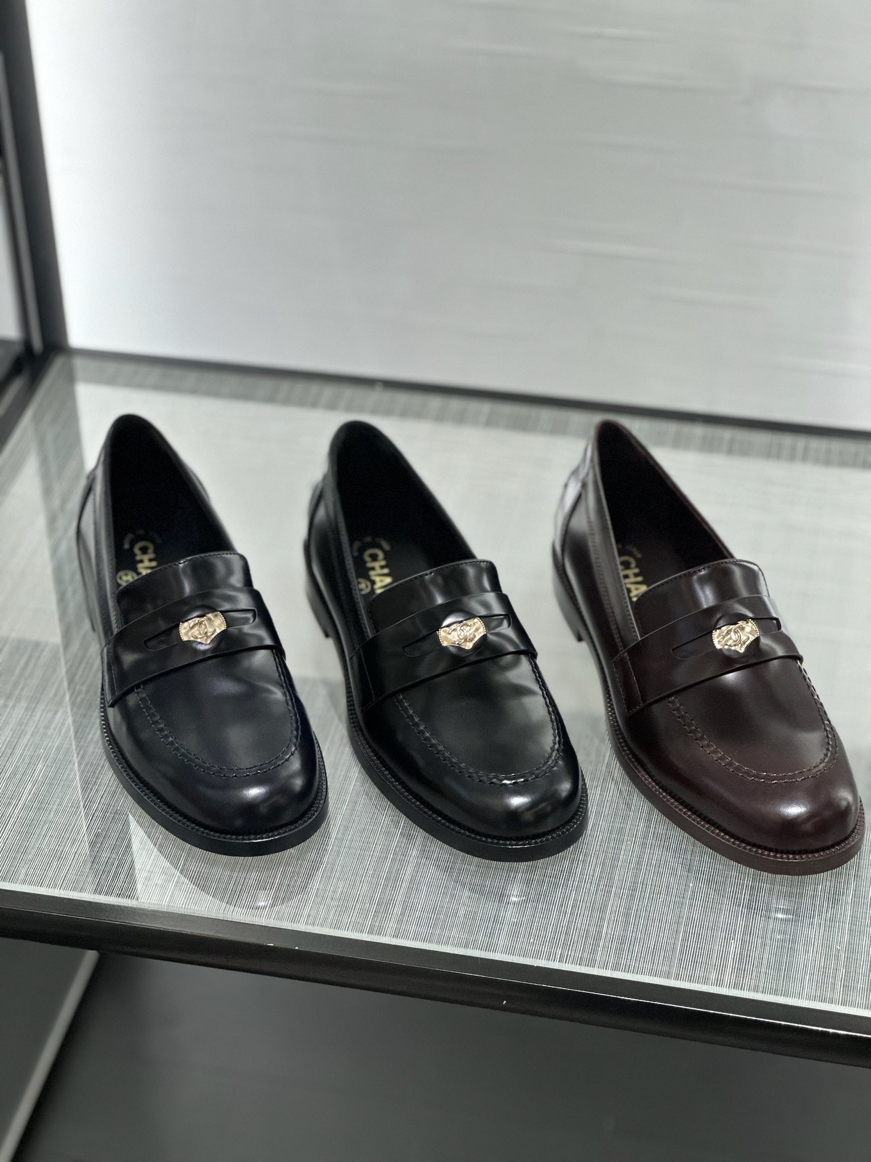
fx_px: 2583
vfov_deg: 25.3
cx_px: 436
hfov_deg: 19.1
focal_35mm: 77
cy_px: 581
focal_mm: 9
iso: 200
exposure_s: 1/100
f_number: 2.8
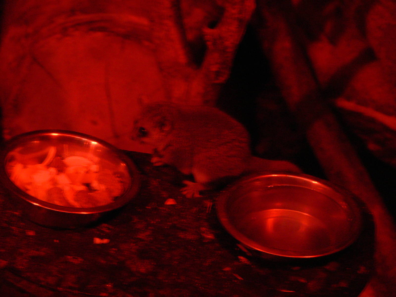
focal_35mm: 154
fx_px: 1762
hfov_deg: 12.8
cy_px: 148
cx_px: 198
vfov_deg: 9.6
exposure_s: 1/4
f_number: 3.6
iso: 200
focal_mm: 32.6
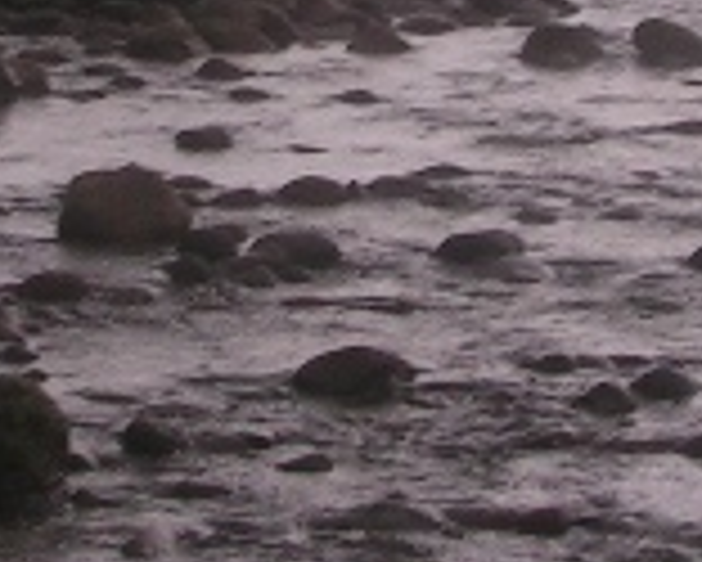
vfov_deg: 8.3
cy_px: -234
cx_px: 387
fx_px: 3804
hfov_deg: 10.5
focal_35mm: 183
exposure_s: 1/50
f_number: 4.5
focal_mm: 6.3
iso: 50
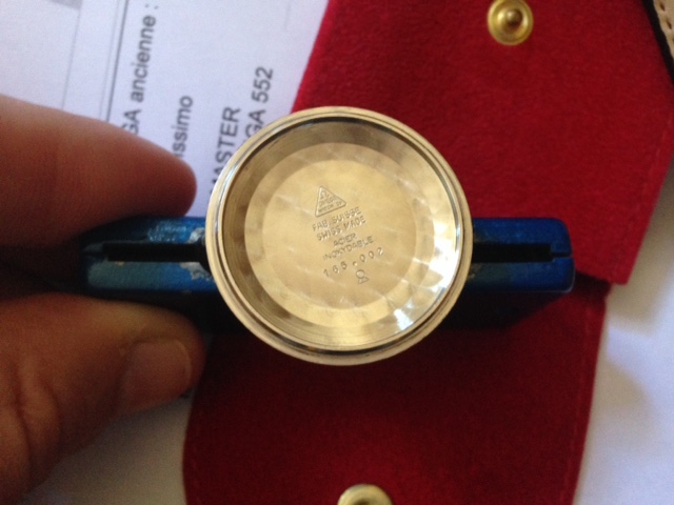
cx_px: 337
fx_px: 643
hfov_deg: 55.4
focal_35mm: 33
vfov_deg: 42.9
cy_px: 252
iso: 320
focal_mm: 4.12
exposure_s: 1/20
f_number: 2.4
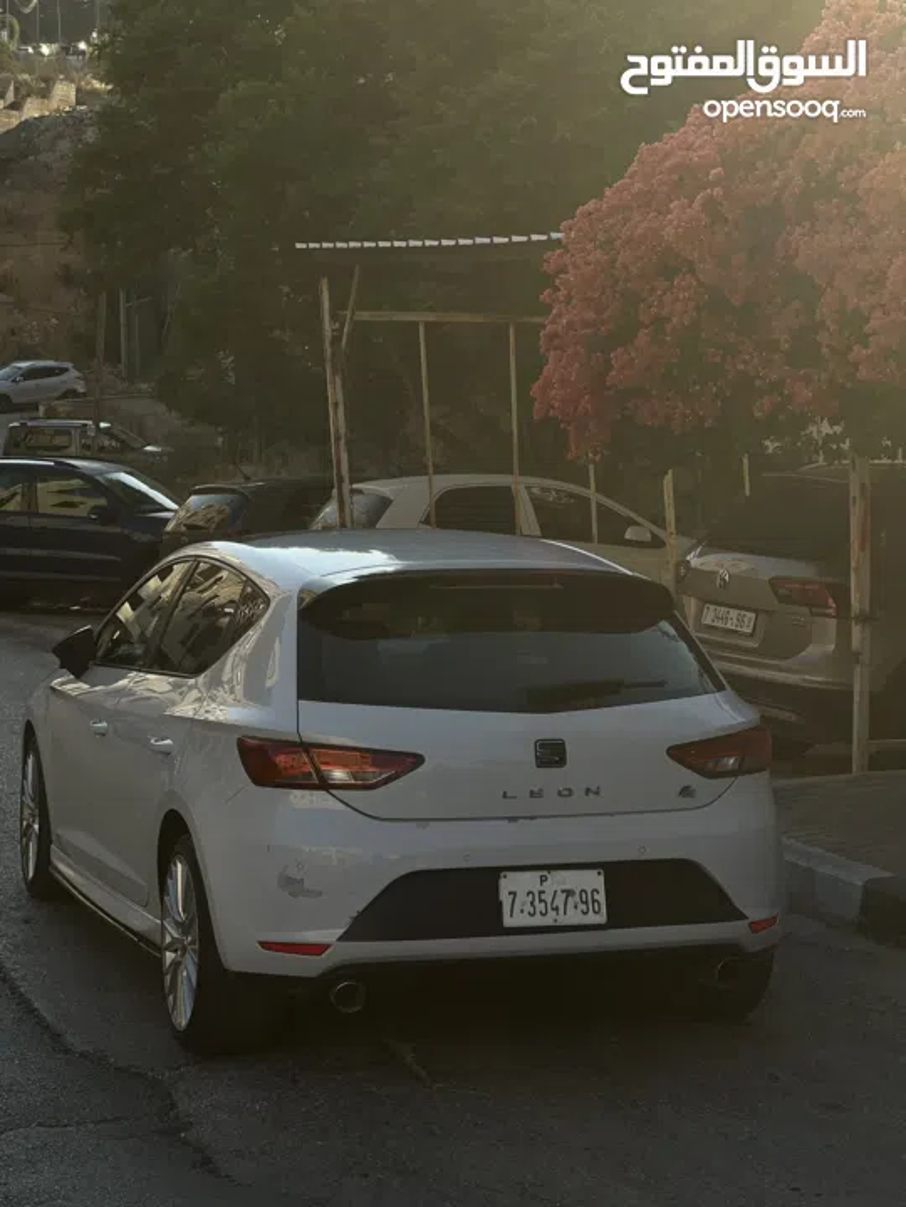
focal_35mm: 77
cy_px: 604
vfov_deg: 25.3
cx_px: 453
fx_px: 2687
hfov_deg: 19.1
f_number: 2.8
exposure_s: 1/544
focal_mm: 9
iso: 32
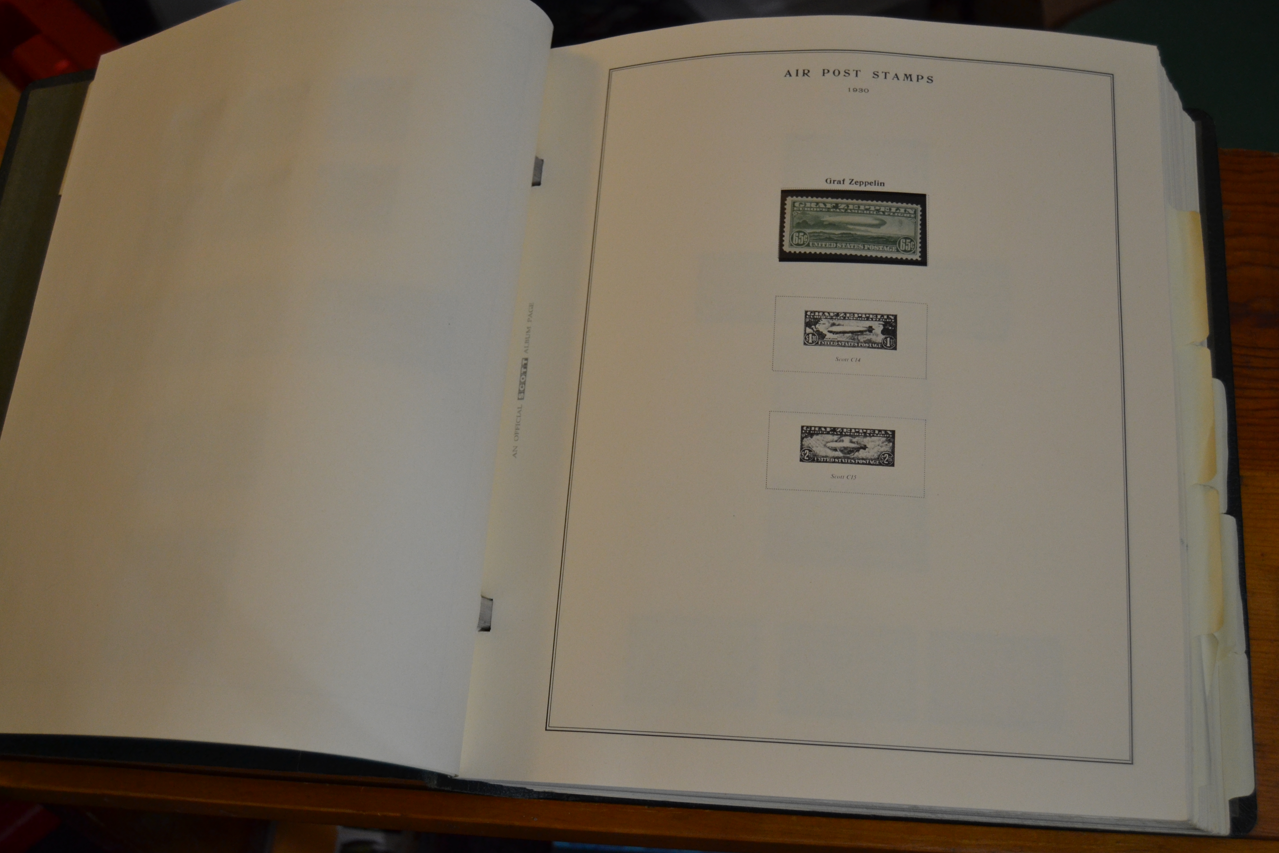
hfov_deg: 48.5
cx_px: 648
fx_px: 1421
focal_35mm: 40
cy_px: 430
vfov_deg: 33.4
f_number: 4
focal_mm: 26
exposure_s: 1/60
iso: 900
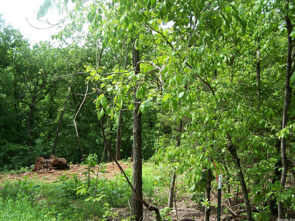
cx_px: 148
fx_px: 324
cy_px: 110
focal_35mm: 38
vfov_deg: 37.7
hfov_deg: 49.0
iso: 80
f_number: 2.8
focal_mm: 6.3
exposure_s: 1/500
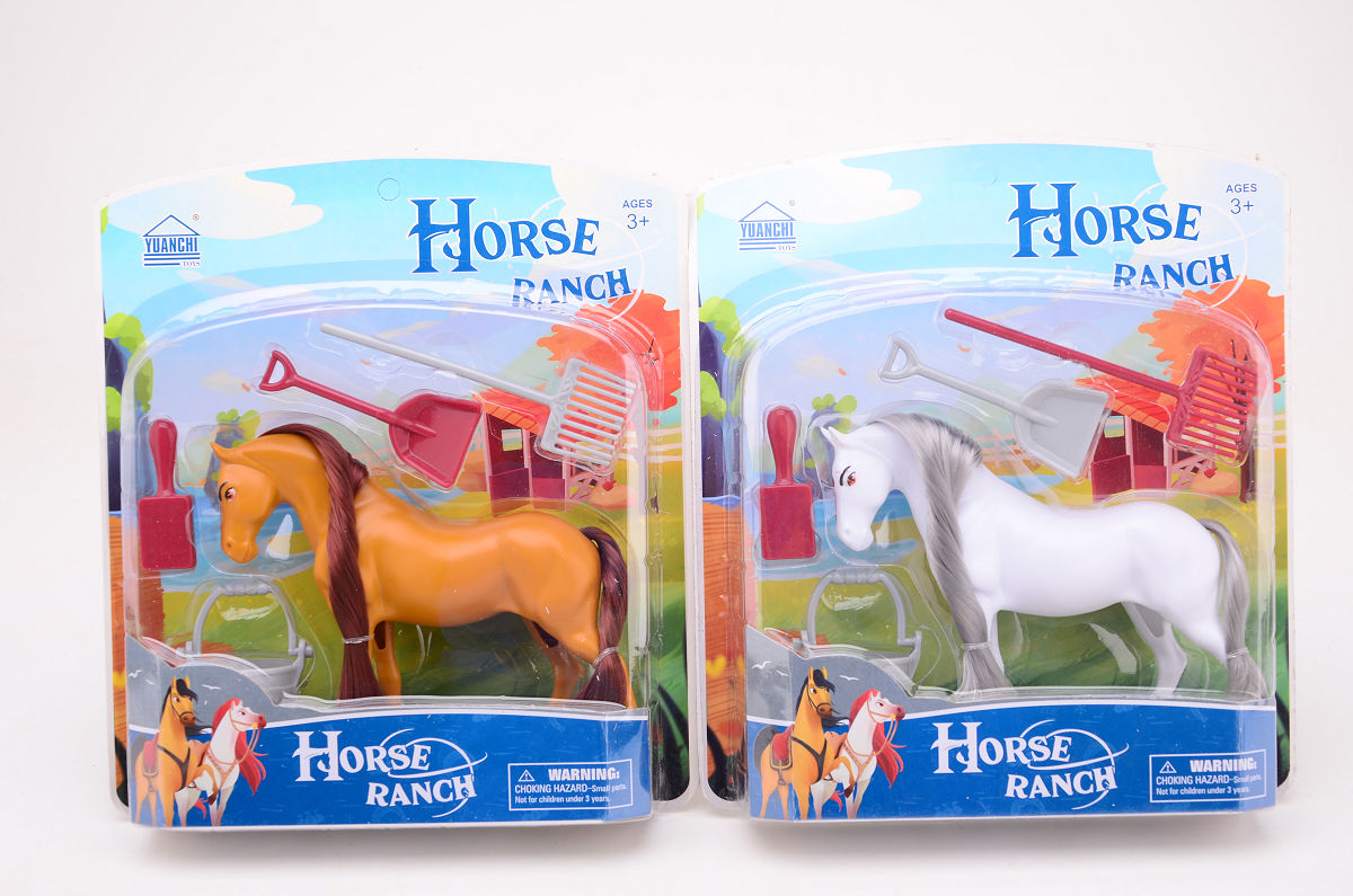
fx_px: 1969
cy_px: 448
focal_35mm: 52
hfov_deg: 37.9
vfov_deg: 25.6
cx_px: 676
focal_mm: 35
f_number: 10
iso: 100
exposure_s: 1/160
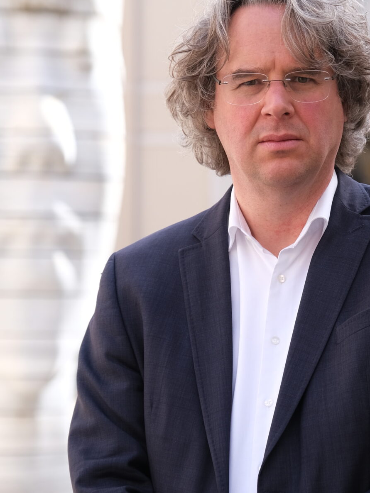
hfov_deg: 8.6
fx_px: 2451
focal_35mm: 172
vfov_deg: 11.5
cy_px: 212
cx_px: 195
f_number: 2.8
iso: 200
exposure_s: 1/640
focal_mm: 55
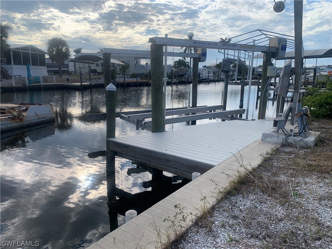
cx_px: 166
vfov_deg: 53.1
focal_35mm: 26
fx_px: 249
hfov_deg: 67.3
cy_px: 124
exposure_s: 1/2545
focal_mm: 4.25
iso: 25
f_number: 1.8
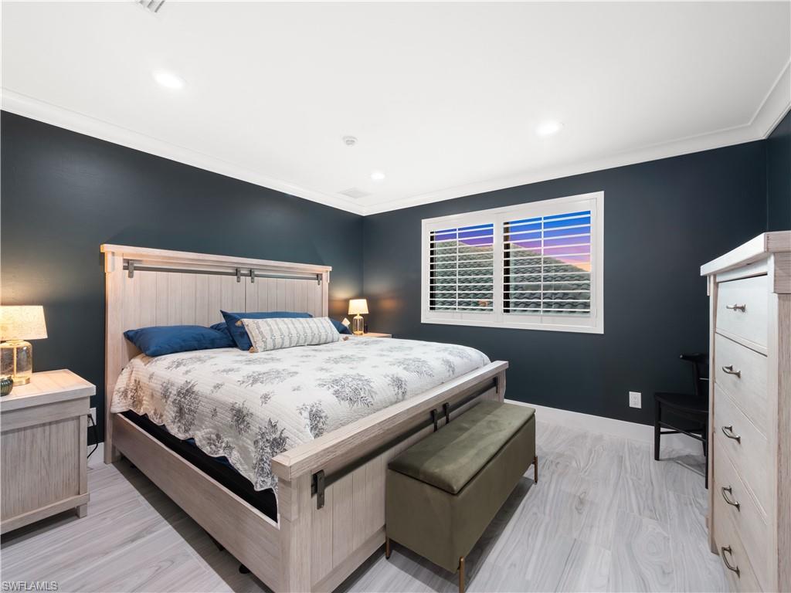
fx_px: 320
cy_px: 296
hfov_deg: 102.1
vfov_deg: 85.7
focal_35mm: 14
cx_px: 396
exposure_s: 1/3
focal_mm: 7
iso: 200
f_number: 7.1
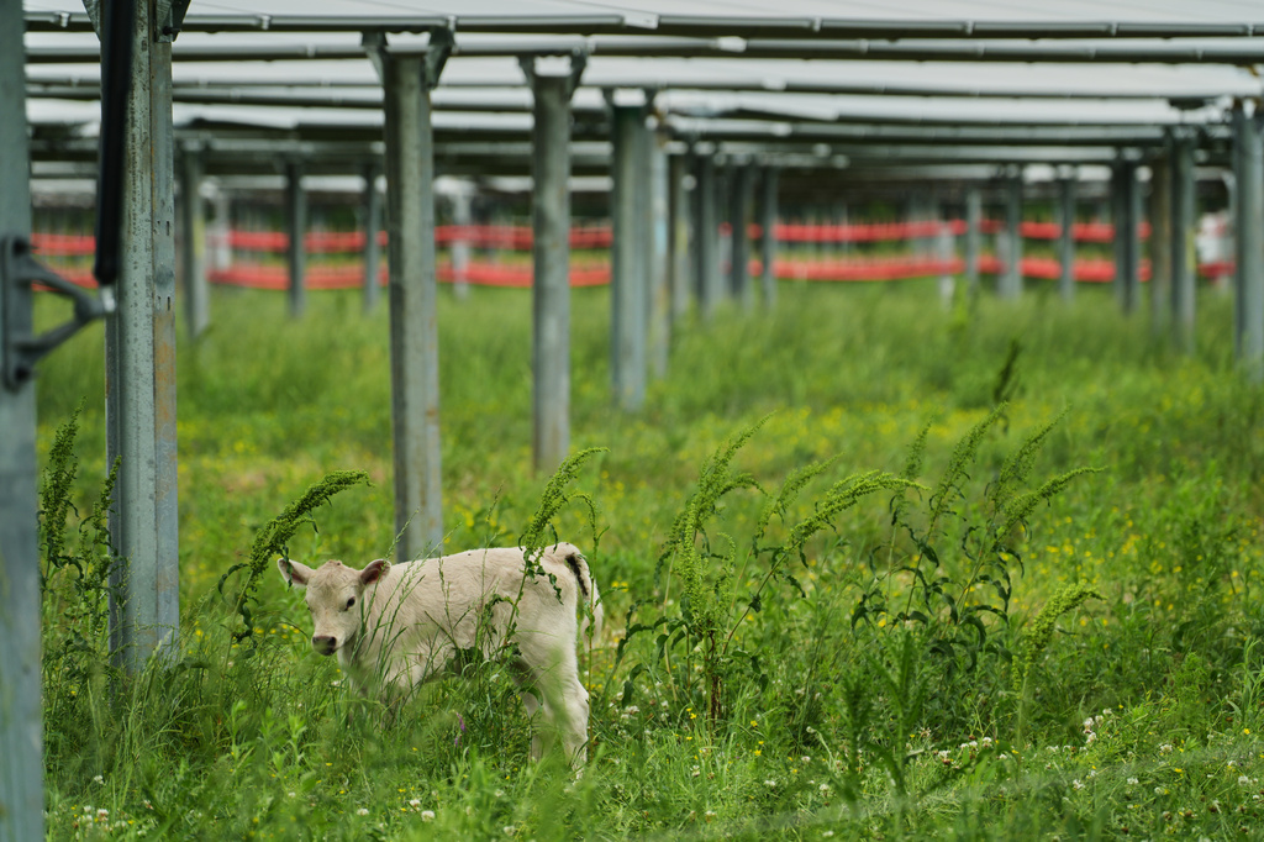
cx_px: 632
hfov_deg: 8.0
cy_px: 421
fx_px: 9055
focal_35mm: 258
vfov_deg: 5.3
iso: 200
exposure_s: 1/320
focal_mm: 258
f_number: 5.6
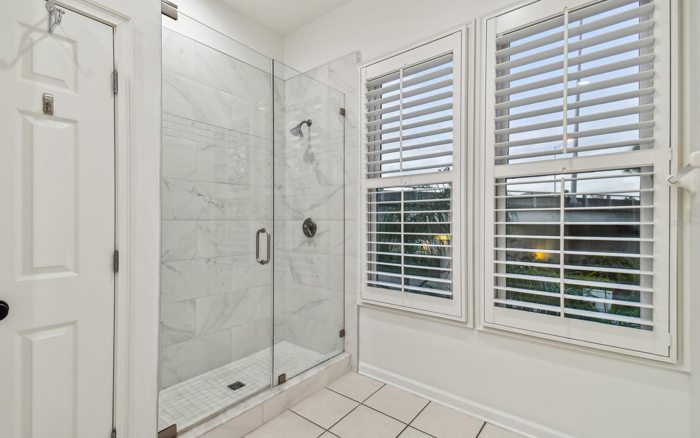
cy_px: 223
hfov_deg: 97.8
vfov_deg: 71.2
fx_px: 305
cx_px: 342
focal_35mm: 16
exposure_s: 1/5
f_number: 7.1
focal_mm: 10
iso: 100
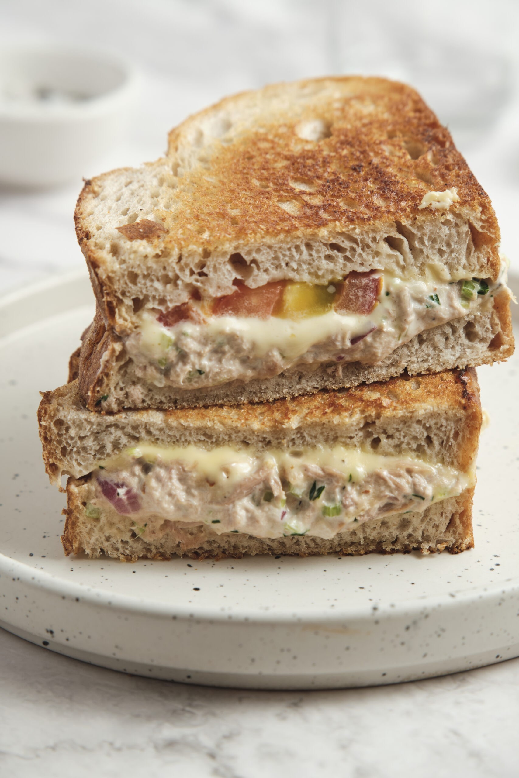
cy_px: 389
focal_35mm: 105
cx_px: 260
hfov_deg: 13.0
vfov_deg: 19.5
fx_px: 2270
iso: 160
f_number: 5.6
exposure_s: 1/250
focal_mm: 70
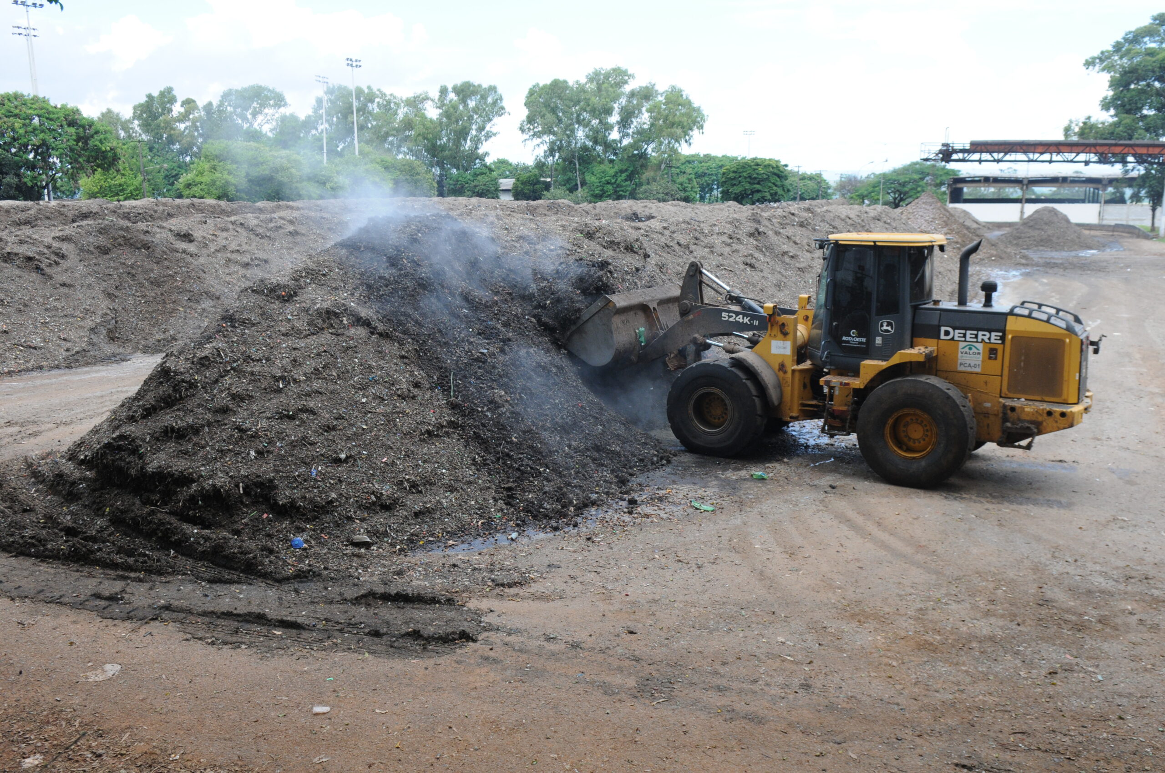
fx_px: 970
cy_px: 386
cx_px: 582
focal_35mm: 30
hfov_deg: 62.0
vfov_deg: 43.5
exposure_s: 1/400
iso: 500
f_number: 6.3
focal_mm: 20
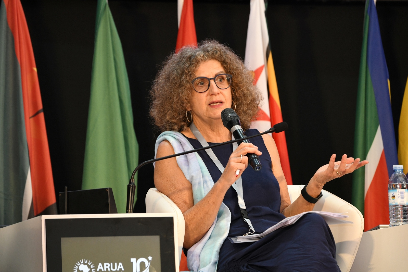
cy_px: 136
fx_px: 3399
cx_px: 204
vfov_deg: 4.6
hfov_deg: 6.9
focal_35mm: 300
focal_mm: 300
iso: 2000
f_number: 5.6
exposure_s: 1/125
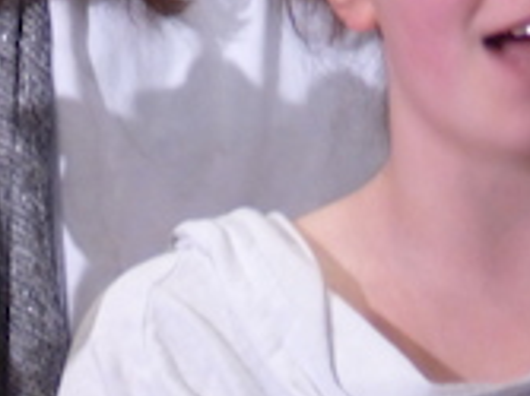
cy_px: 54
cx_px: -135
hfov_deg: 1.0
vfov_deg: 0.8
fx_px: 29345
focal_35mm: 1918
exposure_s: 1/20
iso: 400
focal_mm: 108
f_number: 2.8
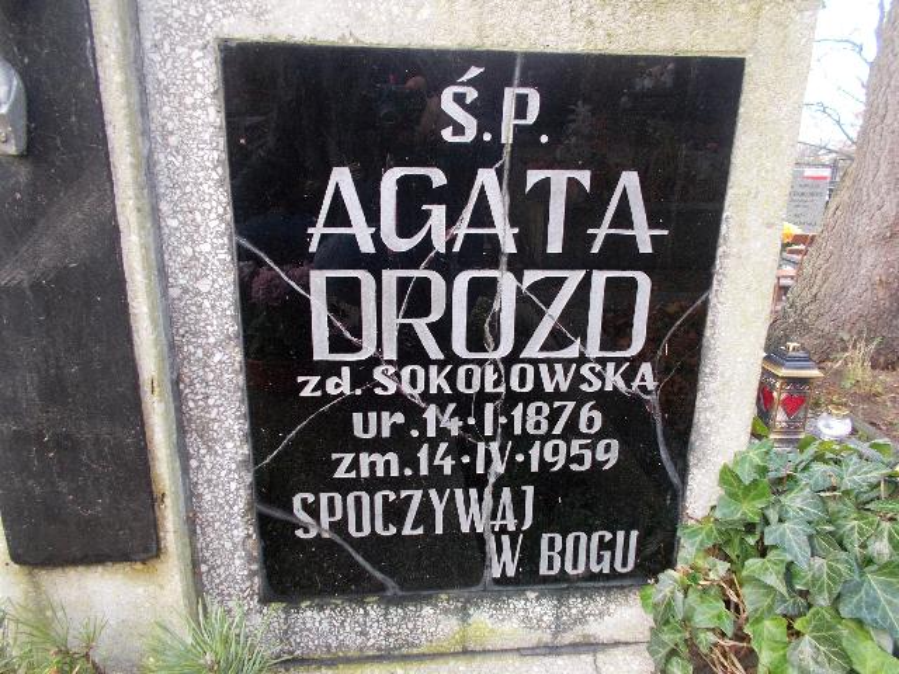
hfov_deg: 67.3
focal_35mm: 26
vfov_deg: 53.1
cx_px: 450
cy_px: 337
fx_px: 675
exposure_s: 1/25
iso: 125
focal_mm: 4.6
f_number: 3.2
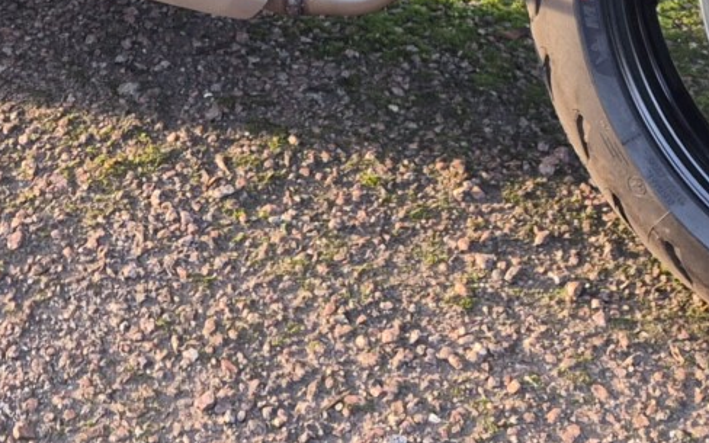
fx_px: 1932
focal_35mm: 100
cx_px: 262
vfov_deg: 11.4
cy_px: -533
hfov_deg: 20.7
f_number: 1.8
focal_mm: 5.4
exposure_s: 1/180
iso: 125
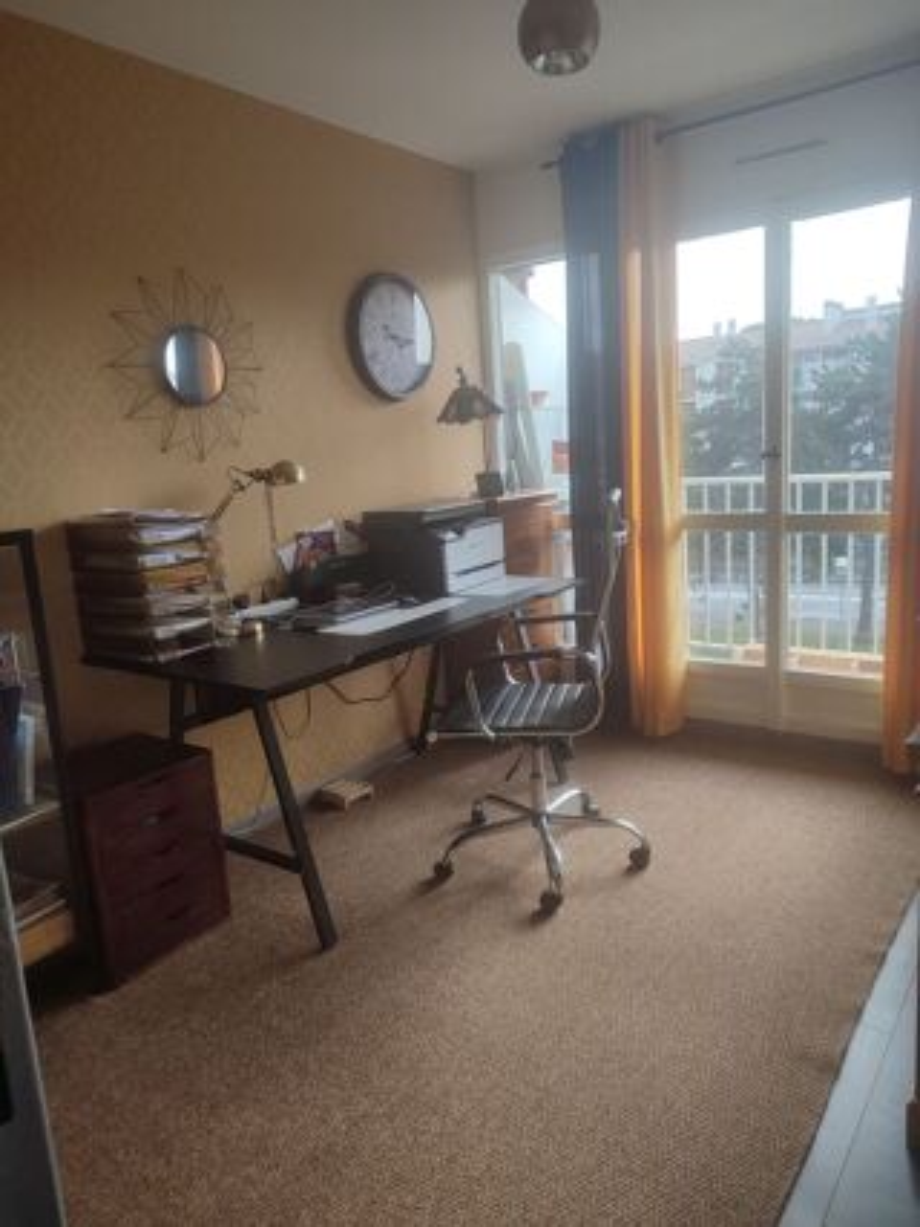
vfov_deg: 71.6
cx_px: 460
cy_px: 614
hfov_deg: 56.8
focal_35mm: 24
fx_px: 851
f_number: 1.89
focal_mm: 5.89
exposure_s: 1/107
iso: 50
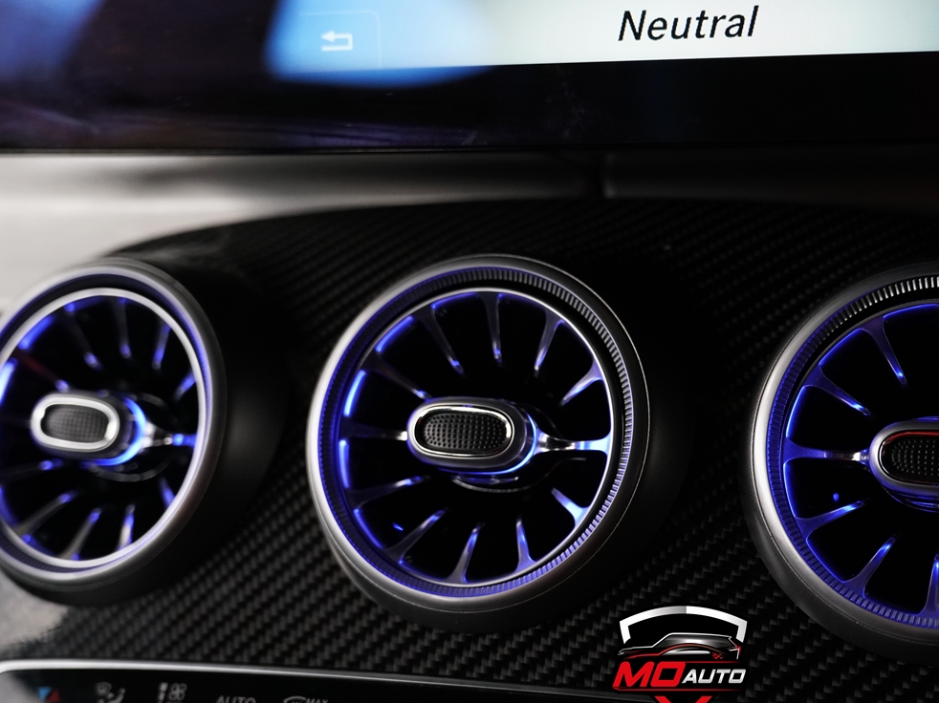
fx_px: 1953
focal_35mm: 72
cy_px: 388
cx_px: 586
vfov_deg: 20.4
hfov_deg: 27.0
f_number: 4
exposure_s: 1/160
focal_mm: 49
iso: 2000
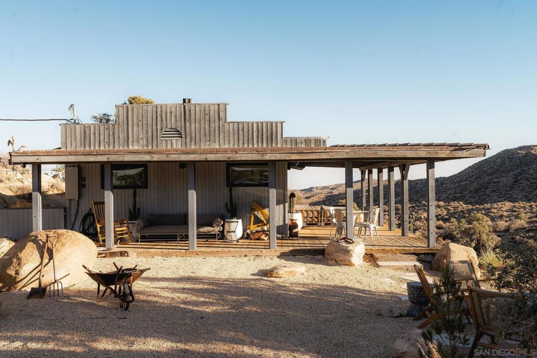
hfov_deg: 54.4
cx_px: 268
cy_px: 179
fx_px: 522
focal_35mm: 35
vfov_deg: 37.8
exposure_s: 1/160
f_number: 8
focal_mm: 35
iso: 100
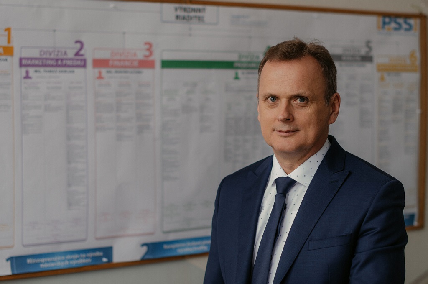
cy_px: 142
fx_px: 890
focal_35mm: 75
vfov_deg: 18.1
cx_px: 214
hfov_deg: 27.0
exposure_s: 1/80
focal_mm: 50
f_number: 2.2
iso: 500
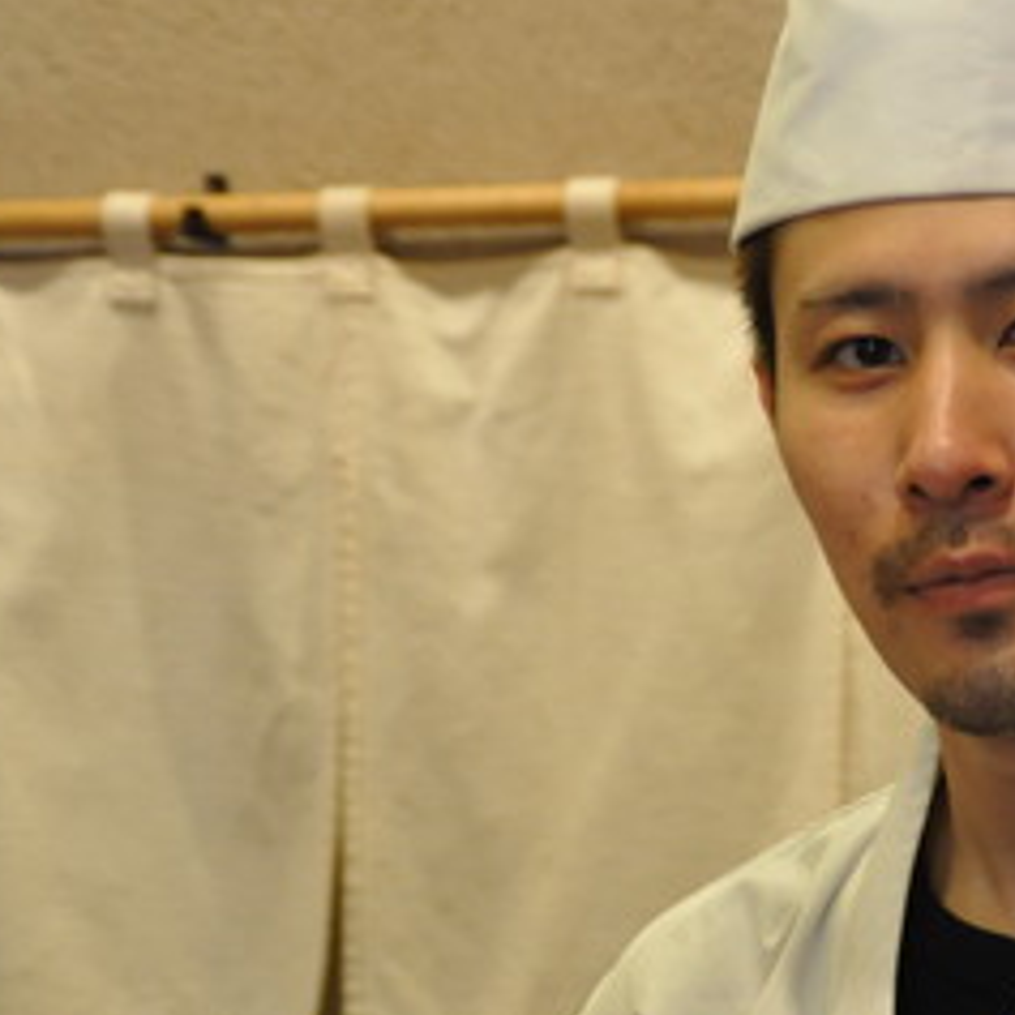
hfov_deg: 14.6
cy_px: 756
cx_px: 1032
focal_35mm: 117
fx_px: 3881
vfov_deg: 14.8
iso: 800
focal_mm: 34
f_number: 3.2
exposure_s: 1/50
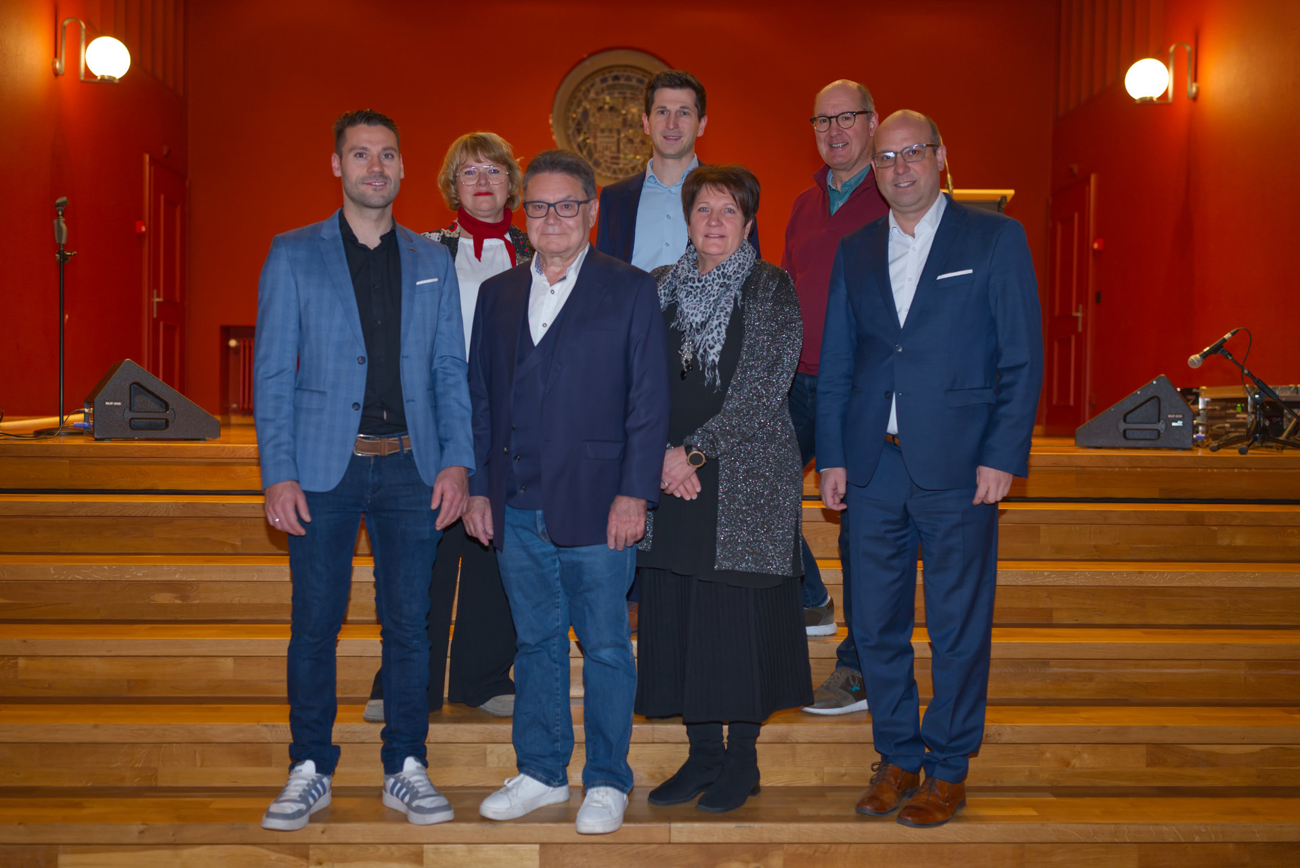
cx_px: 650
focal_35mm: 35
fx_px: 1265
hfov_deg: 54.4
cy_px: 434
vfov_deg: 37.9
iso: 500
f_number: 2
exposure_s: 1/125
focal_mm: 35
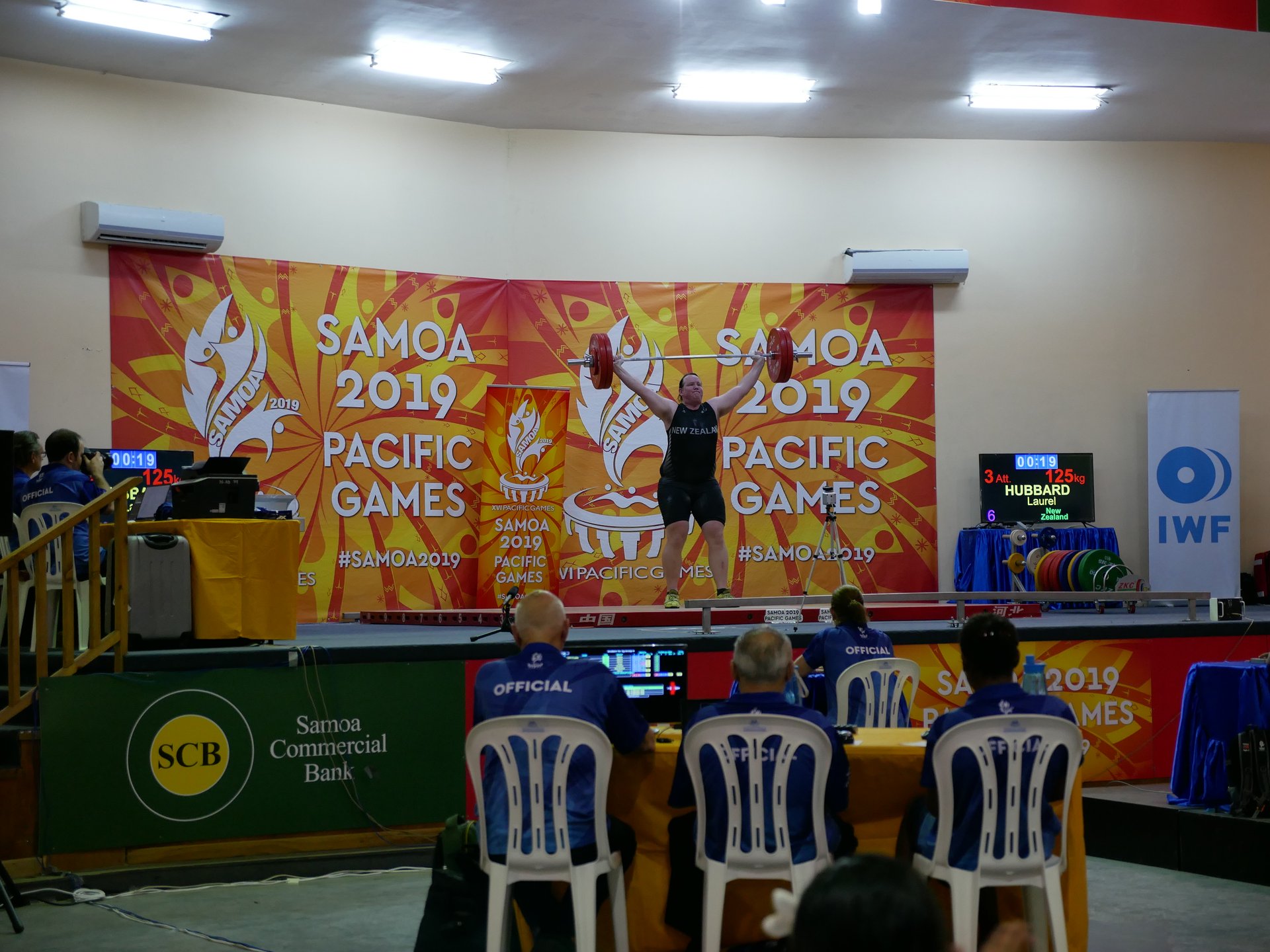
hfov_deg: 27.8
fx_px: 2568
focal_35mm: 70
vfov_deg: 21.0
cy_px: 476
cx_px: 635
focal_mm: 35
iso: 500
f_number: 2.8
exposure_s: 1/80
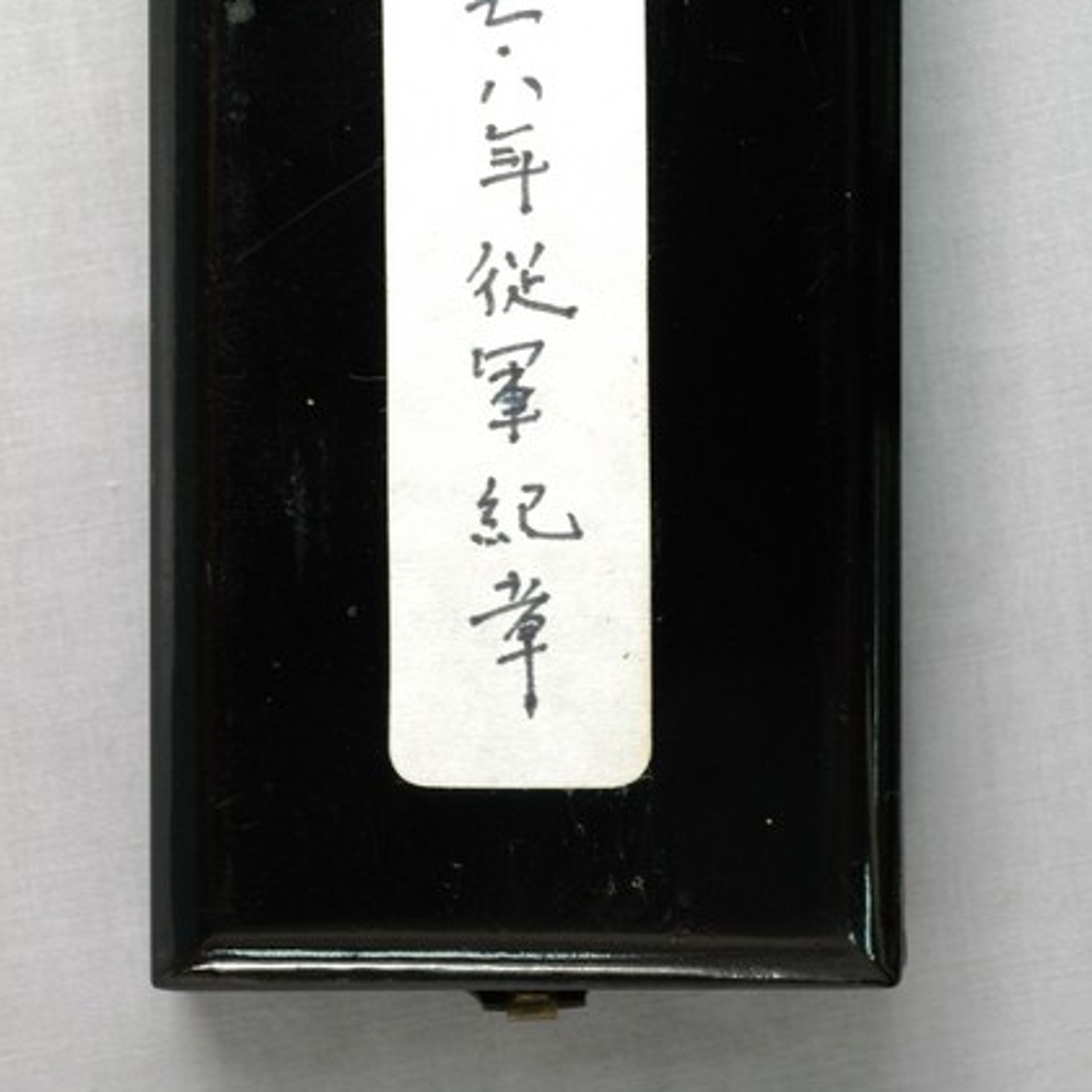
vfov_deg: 15.0
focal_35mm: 116
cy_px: 293
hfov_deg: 15.0
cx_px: 549
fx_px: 4140
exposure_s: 1/13
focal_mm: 60
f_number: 8
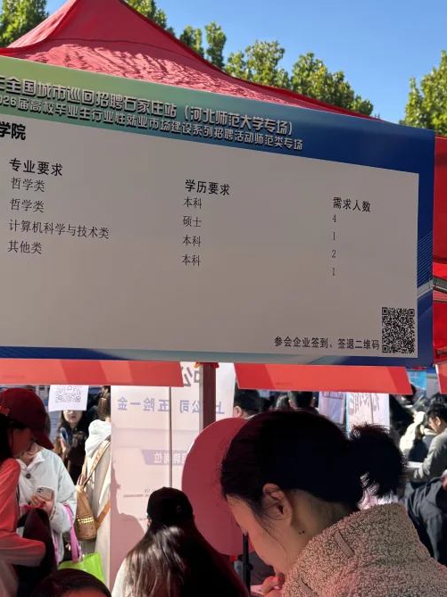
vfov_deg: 34.2
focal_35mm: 56
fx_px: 965
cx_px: 66
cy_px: 228
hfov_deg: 25.5
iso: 50
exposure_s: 1/1876
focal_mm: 5.96
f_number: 1.6
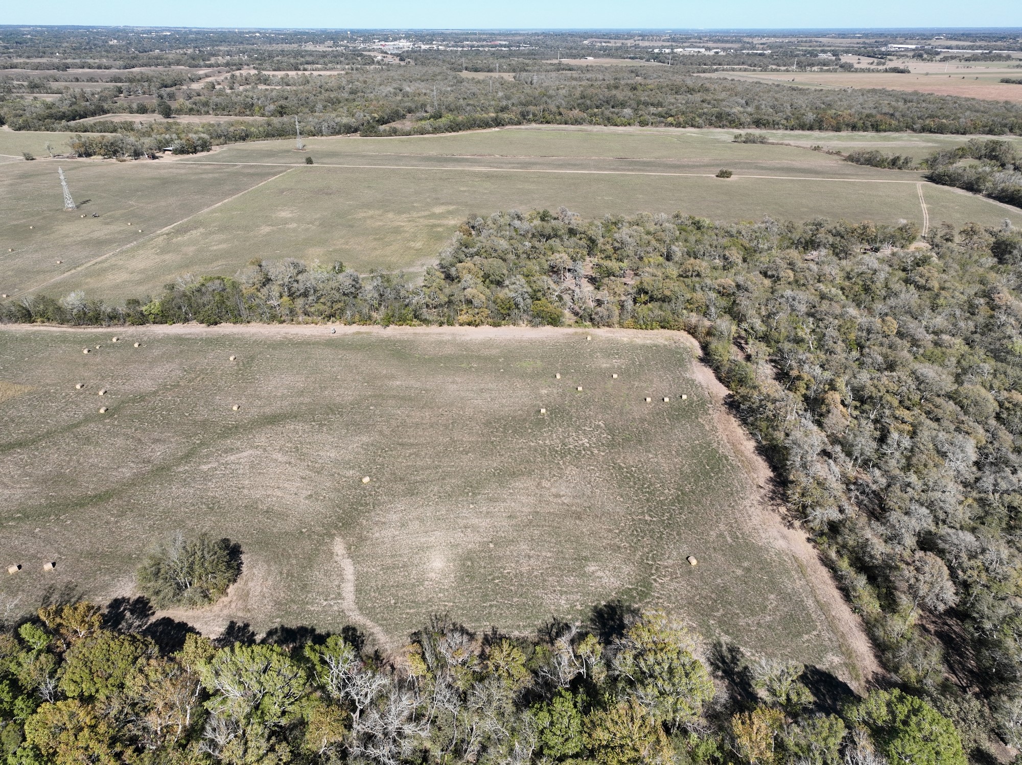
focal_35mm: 24
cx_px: 511
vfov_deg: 56.8
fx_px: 708
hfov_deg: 71.6
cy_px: 382
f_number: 2.8
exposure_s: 1/1250
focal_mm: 12.29
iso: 100
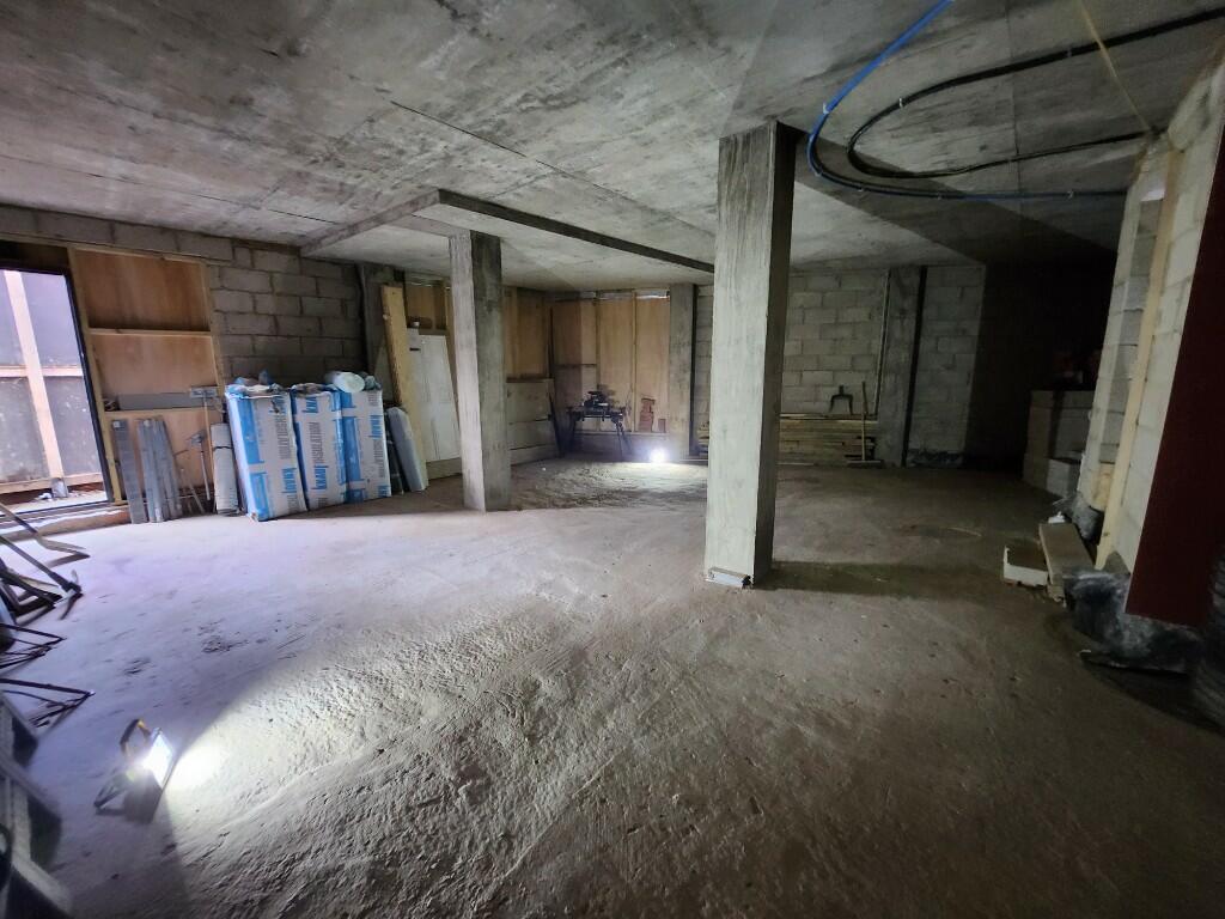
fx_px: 460
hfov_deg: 106.2
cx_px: 612
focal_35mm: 13
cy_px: 460
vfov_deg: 89.9
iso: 640
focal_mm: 1.7
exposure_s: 1/25
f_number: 2.2
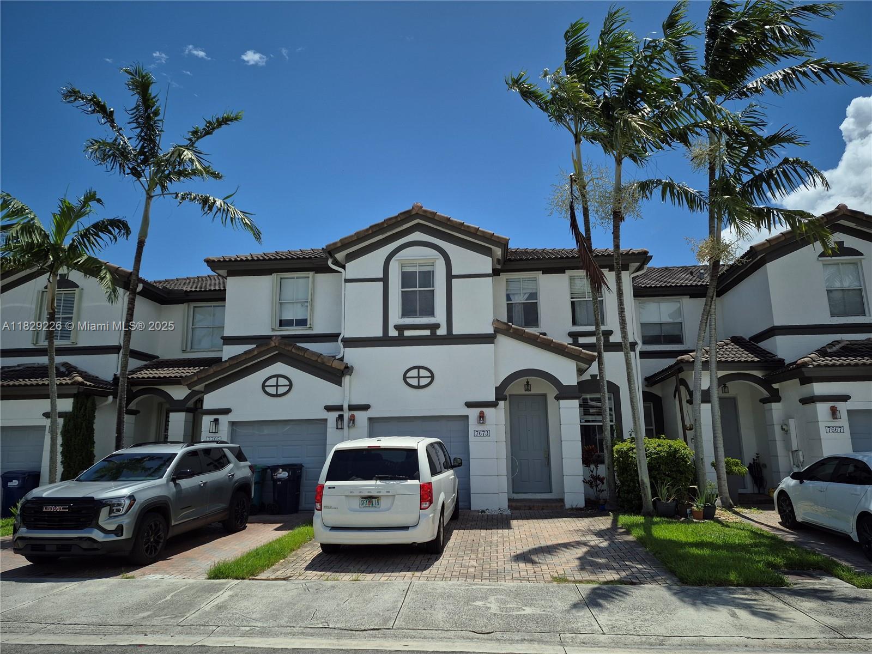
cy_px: 327
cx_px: 436
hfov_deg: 73.9
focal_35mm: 23
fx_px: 579
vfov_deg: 58.9
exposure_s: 1/1968
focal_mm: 5.4
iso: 25
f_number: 1.8
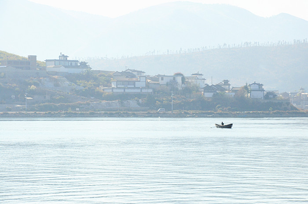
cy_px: 102
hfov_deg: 13.1
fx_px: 1345
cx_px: 154
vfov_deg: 8.7
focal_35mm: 158
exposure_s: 1/800
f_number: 11
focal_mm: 105
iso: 400
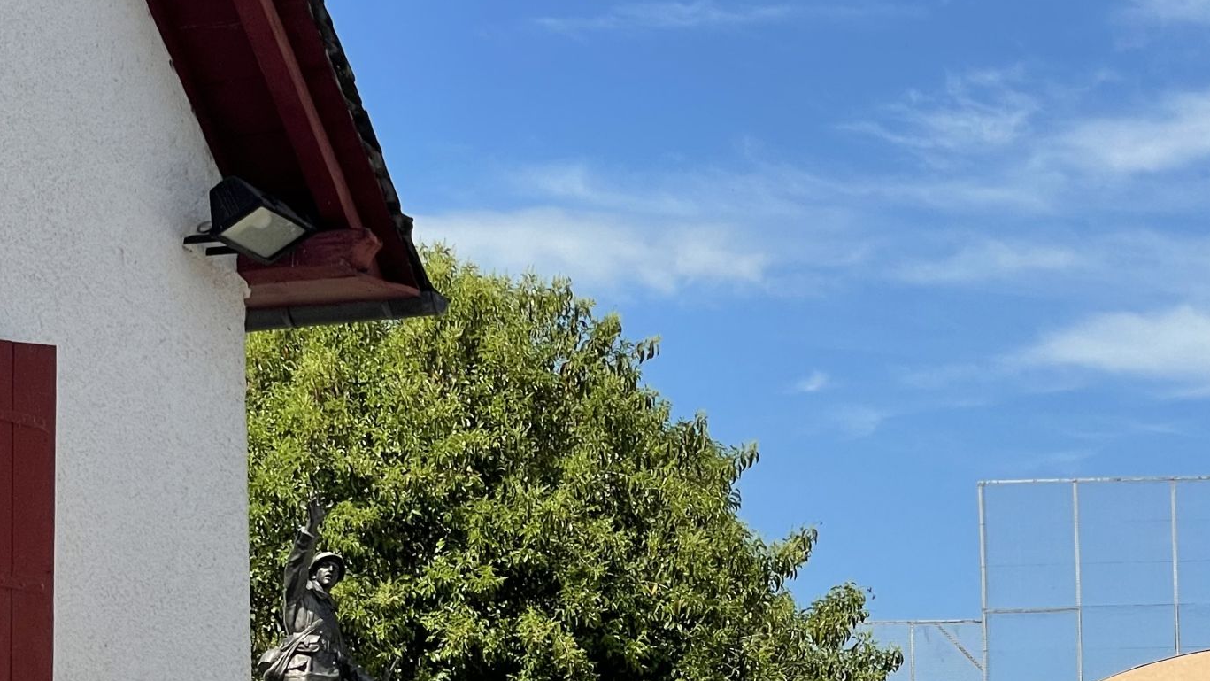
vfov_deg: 10.2
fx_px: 3754
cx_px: 936
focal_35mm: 117
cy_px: 772
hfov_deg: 18.2
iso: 25
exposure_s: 1/2083
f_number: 2
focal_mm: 6
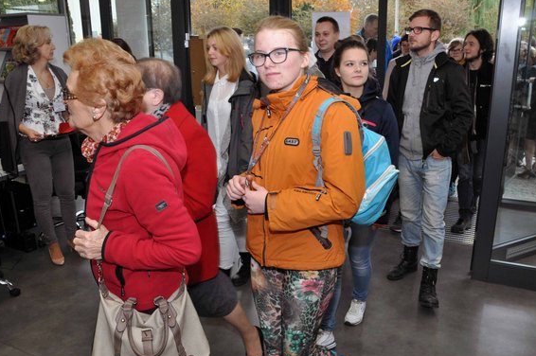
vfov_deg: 42.2
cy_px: 187
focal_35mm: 31
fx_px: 461
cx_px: 281
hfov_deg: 60.3
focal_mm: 18
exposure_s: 1/60
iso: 800
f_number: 13
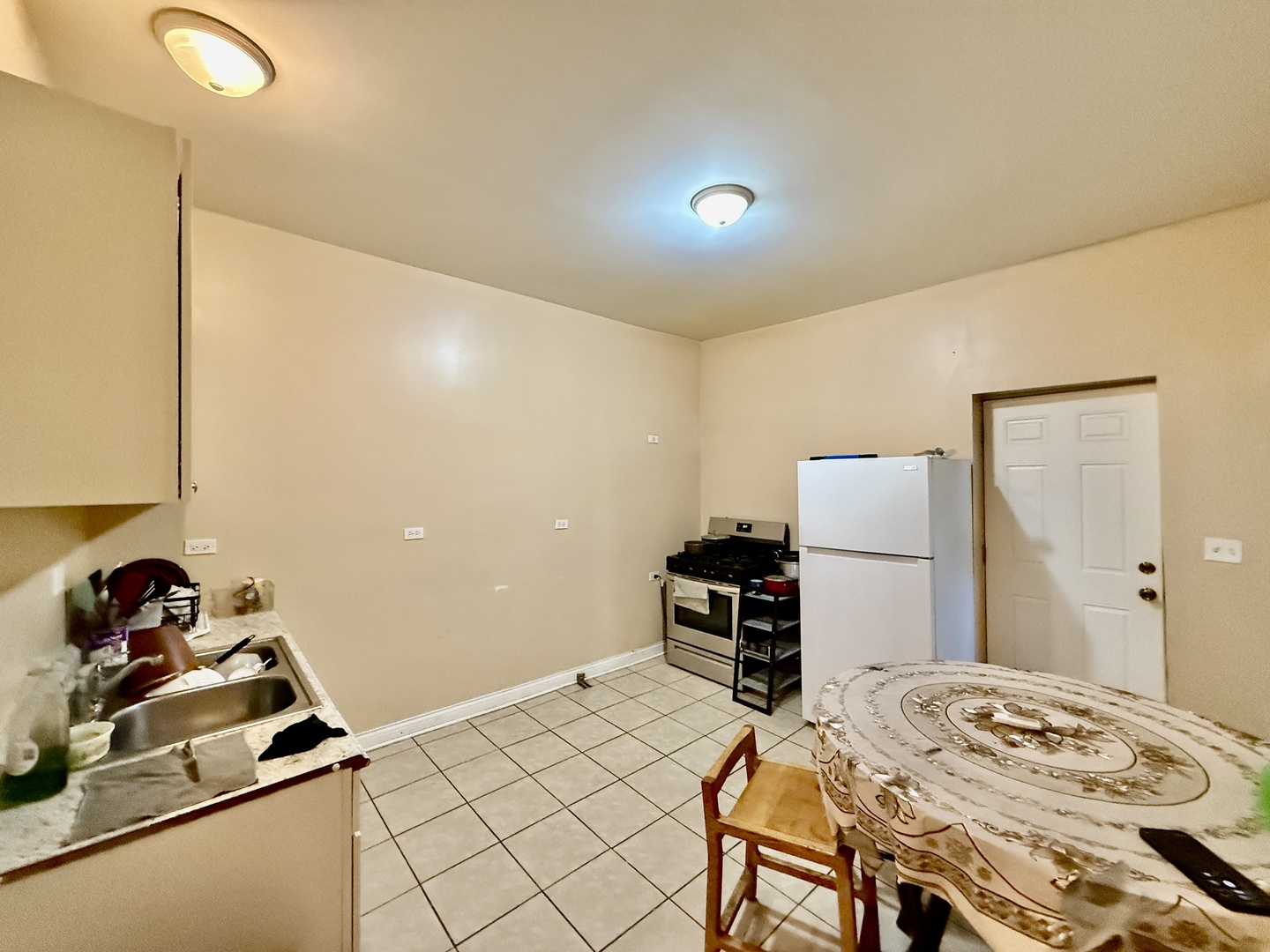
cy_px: 476
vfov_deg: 85.7
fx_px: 514
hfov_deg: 102.1
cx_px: 635
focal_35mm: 14
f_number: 2.2
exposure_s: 1/60
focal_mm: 2.22
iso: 800
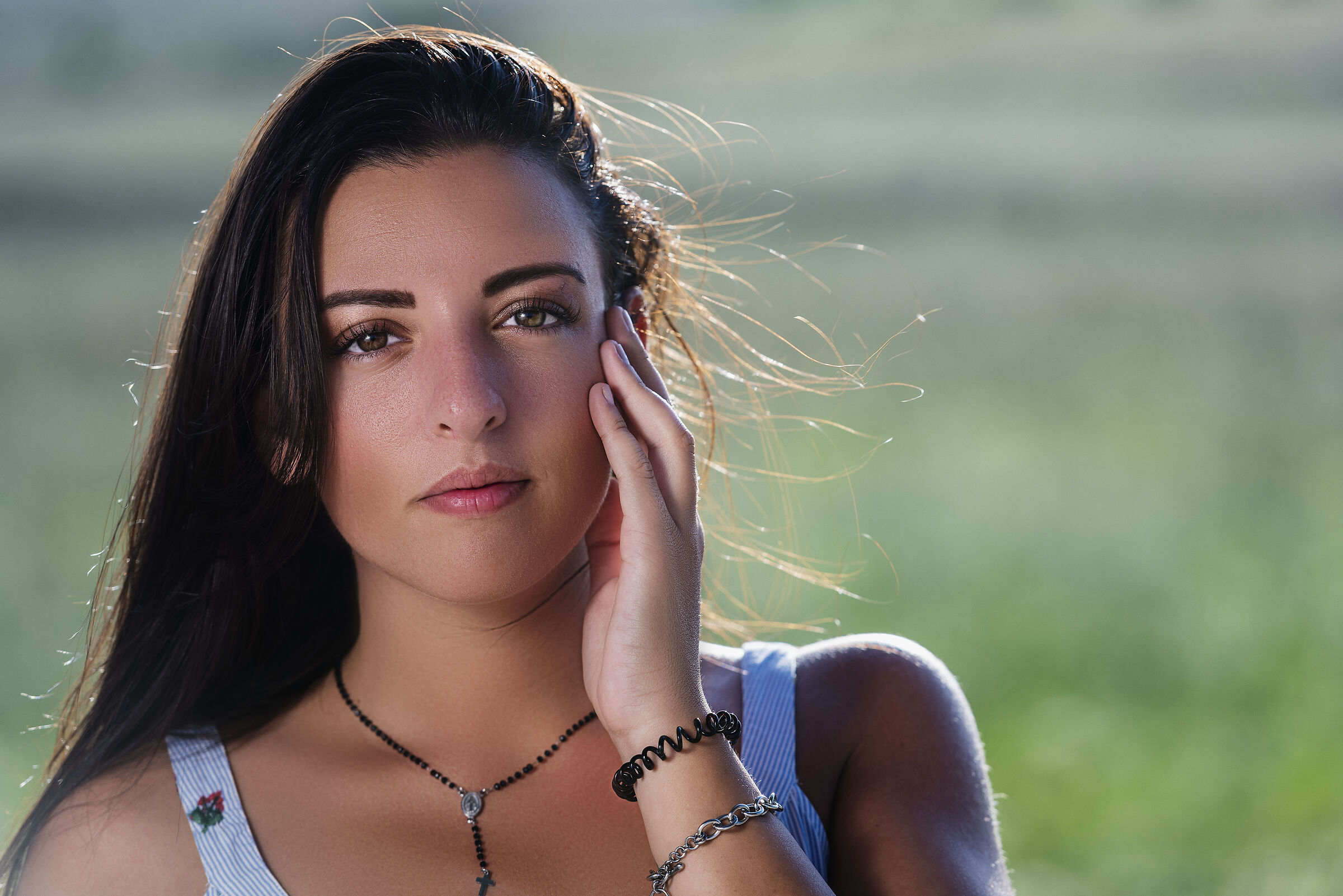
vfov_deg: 8.6
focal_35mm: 160
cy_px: 448
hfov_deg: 12.8
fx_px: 5971
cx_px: 672
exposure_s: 1/400
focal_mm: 160
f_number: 4
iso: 100
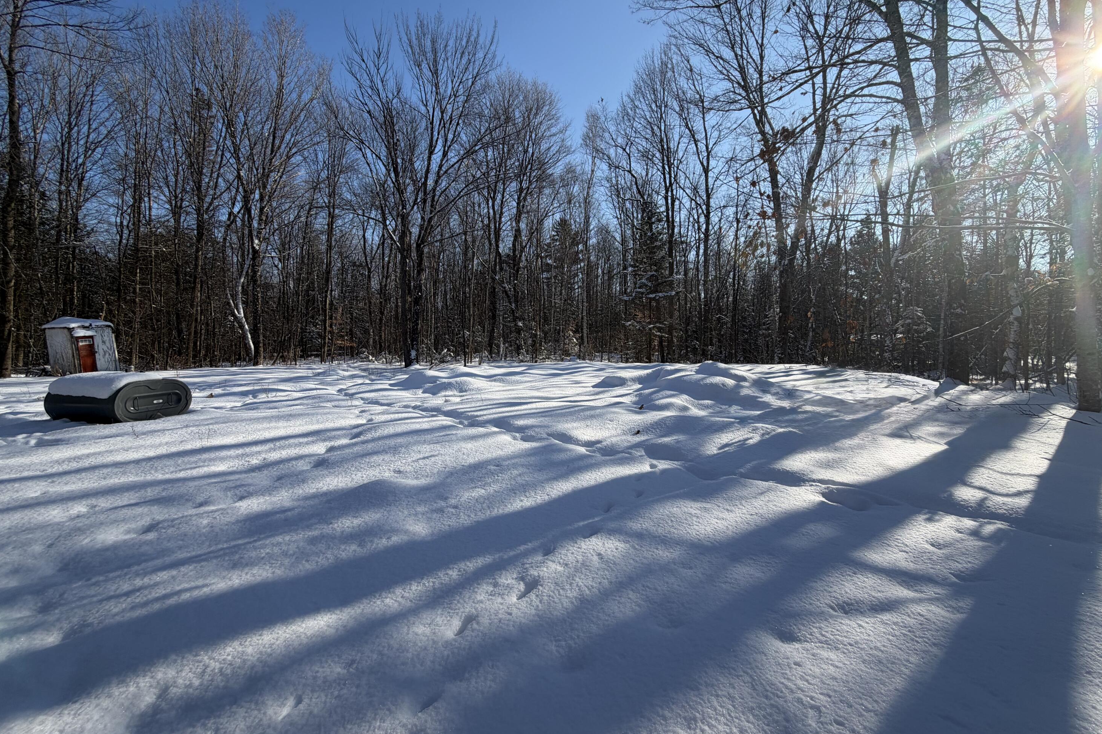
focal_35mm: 15
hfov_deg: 100.4
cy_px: 346
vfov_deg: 77.2
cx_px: 567
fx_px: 459
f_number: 2.2
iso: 20
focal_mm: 2.22
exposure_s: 1/853
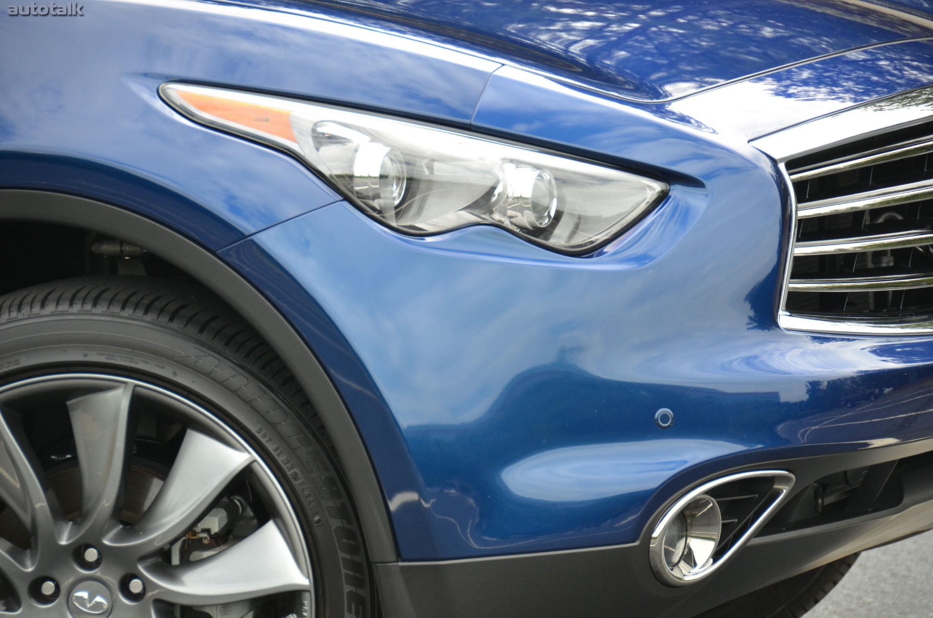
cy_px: 309
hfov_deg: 10.2
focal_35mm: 202
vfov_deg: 6.8
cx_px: 466
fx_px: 5237
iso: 800
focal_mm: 135
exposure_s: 1/800
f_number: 5.6
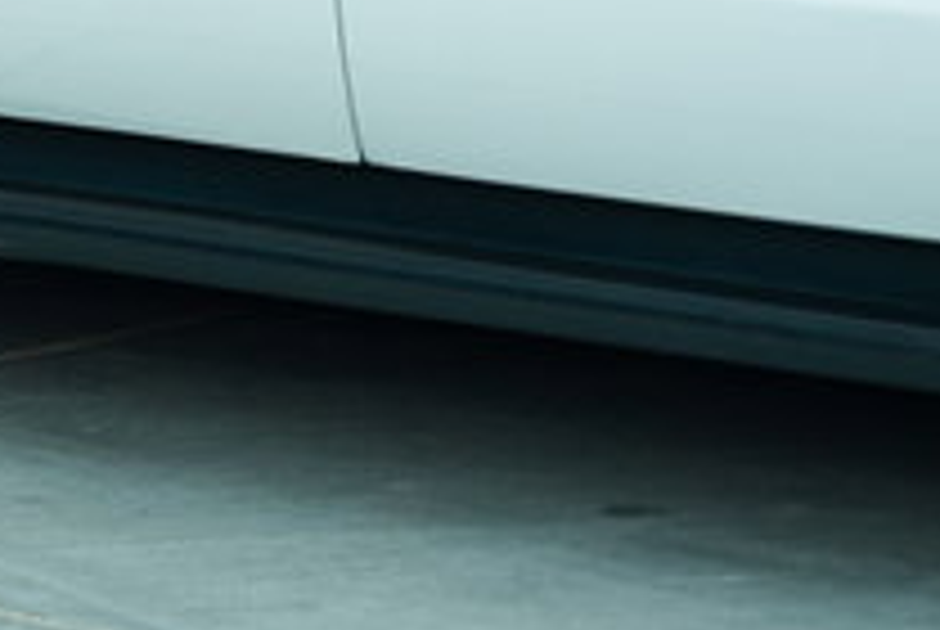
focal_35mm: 179
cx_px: -175
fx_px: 4669
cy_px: -432
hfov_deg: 11.3
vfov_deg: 7.5
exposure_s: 1/100
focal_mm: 48.7
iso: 200
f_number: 2.8
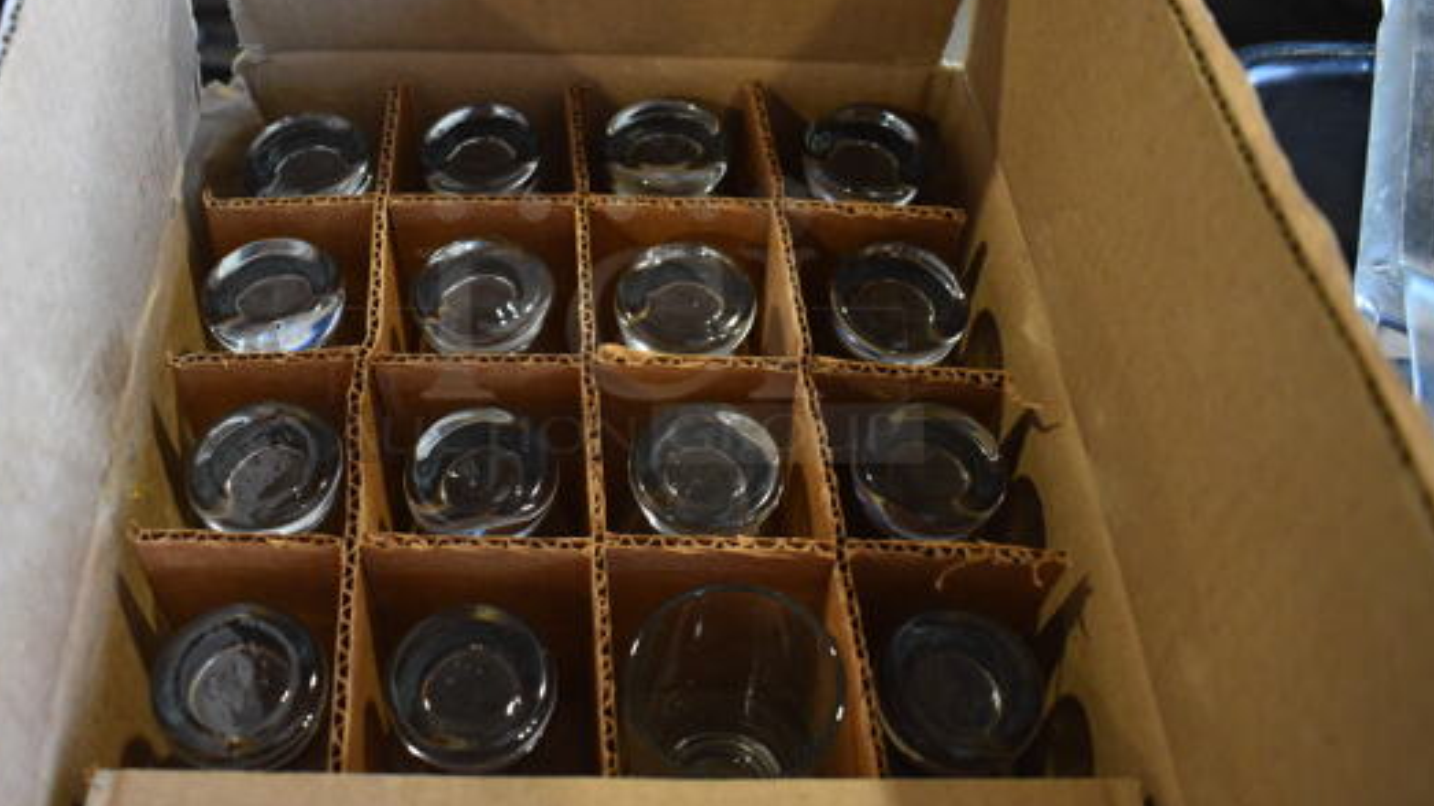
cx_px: 620
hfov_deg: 59.3
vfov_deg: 35.5
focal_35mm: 33
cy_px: 318
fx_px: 1255
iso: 1100
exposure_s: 1/125
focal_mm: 18
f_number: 3.5
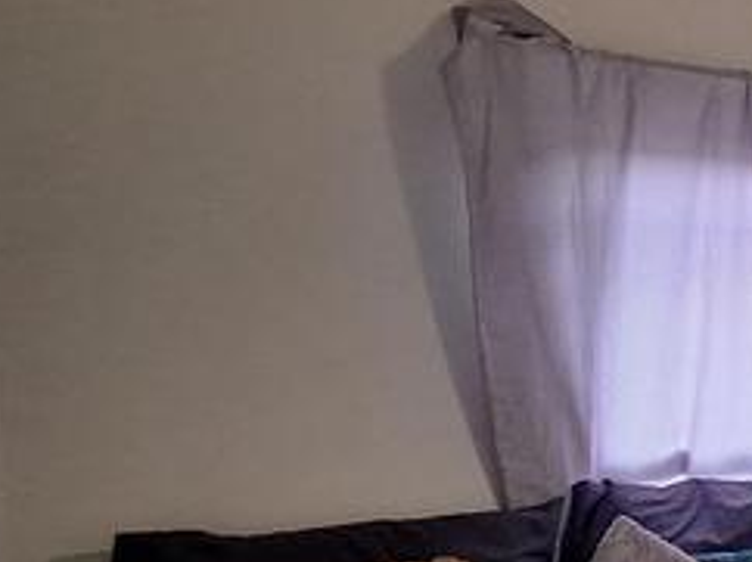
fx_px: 933
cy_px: 360
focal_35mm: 43
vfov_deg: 33.3
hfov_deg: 28.0
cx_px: 1144
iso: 200
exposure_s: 1/40
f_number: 2.2
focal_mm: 1.74
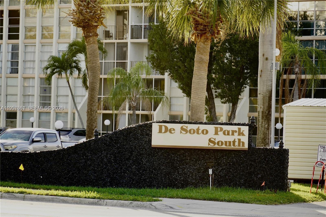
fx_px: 1399
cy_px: 108
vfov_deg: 8.9
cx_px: 163
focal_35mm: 154
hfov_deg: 13.3
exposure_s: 1/160
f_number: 5.6
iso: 250
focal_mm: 103
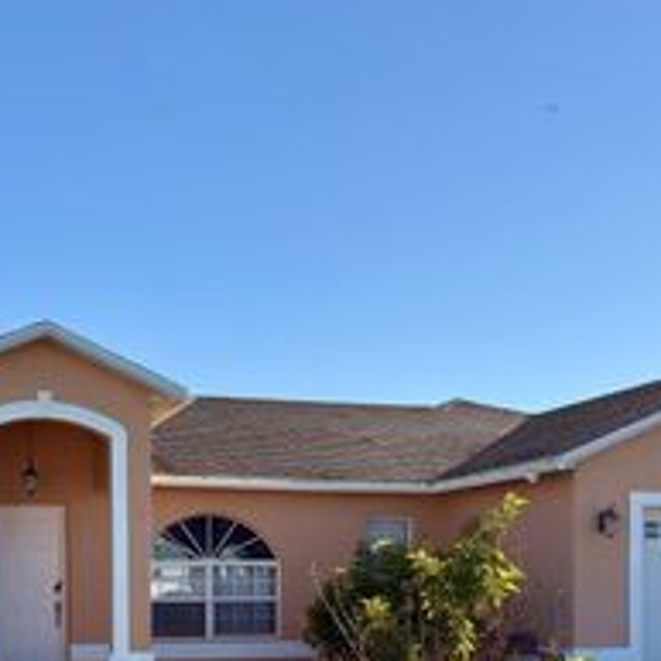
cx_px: 264
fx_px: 1188
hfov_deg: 31.0
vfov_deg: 29.7
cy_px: 599
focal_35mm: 55
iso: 64
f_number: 1.78
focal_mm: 6.76
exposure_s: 1/4098
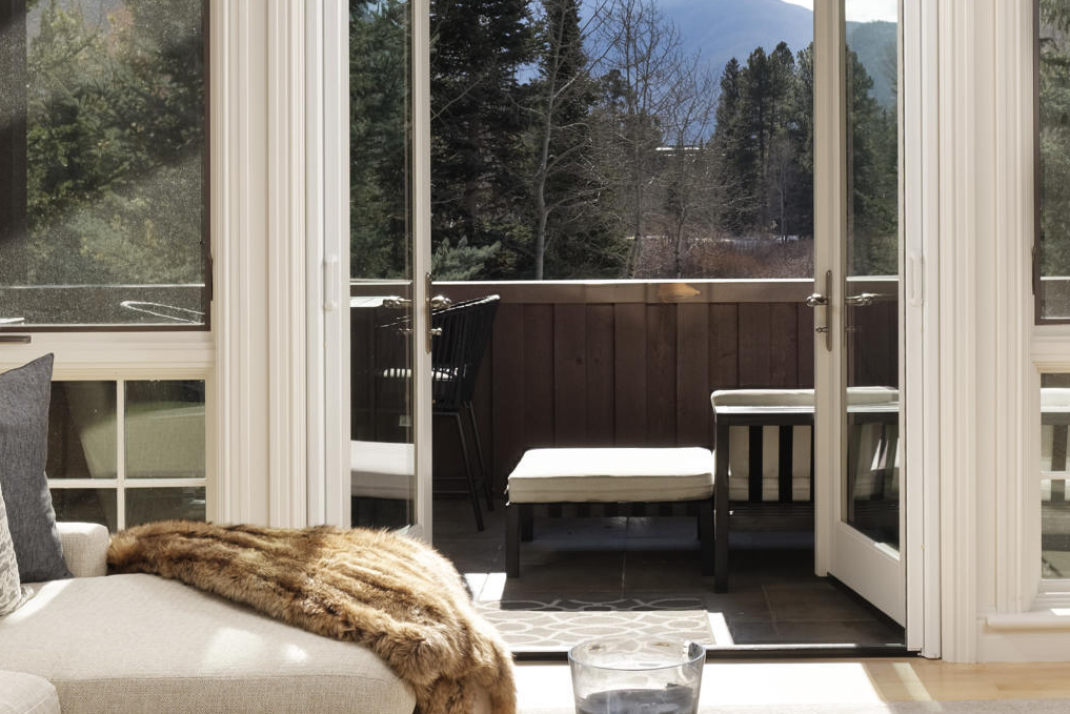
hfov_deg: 33.9
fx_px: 1754
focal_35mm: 59
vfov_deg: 22.7
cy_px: 157
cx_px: 597
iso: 100
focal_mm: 20
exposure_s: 1/200
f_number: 7.1
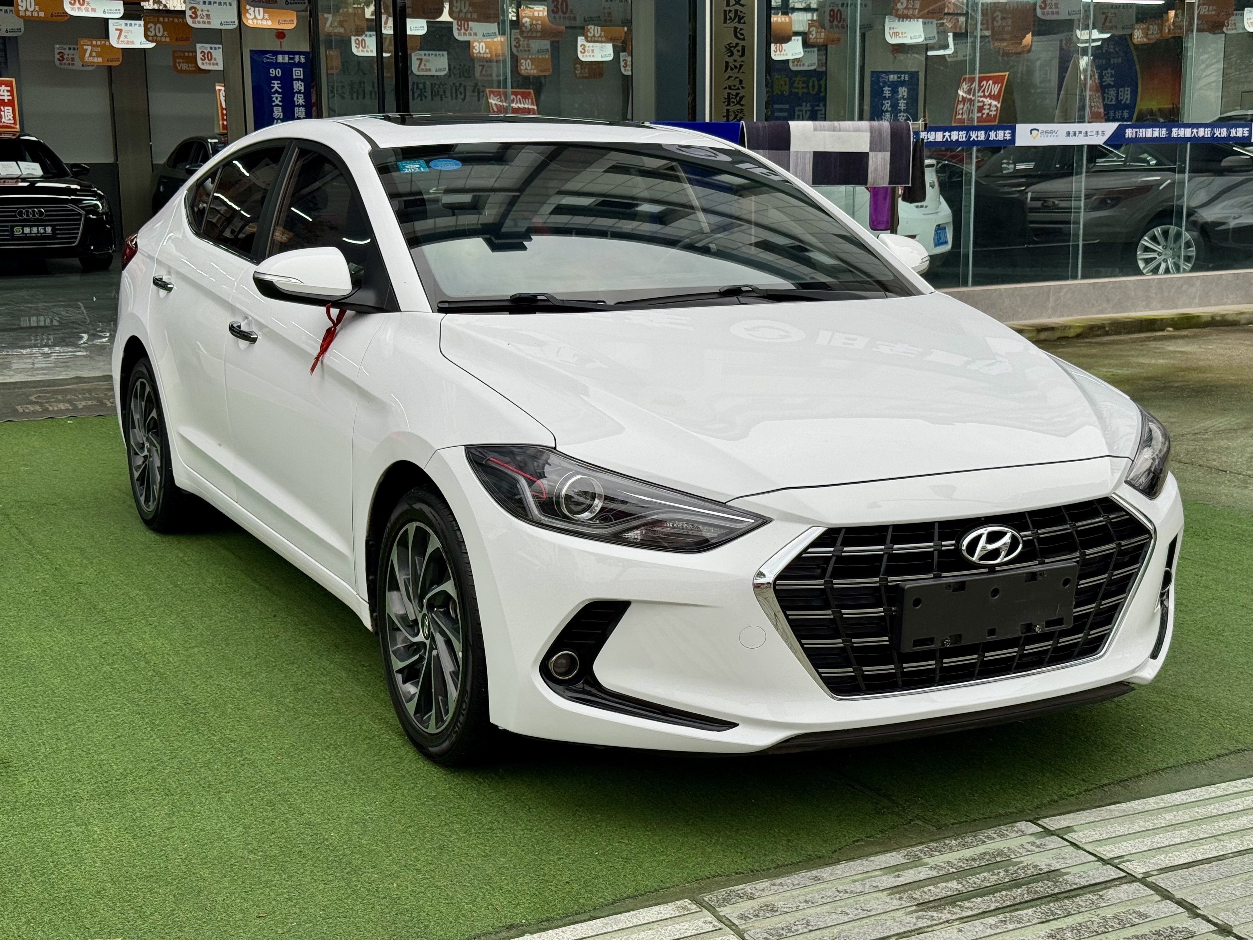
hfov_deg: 39.7
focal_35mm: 48
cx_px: 626
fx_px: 1737
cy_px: 470
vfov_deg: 30.3
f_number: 1.78
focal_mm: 6.76
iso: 64
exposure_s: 1/301
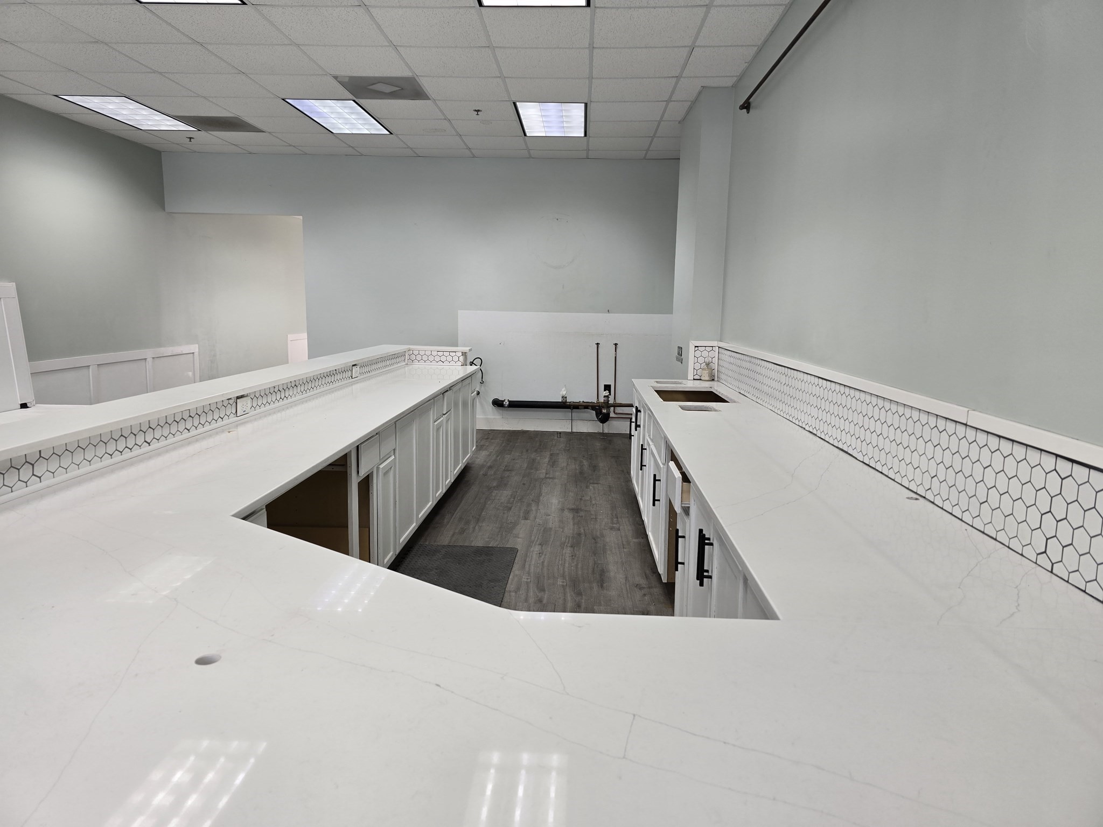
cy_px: 414
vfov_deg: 58.9
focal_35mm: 23
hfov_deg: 73.9
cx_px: 552
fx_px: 733
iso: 64
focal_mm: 6.3
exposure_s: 1/120
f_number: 1.7
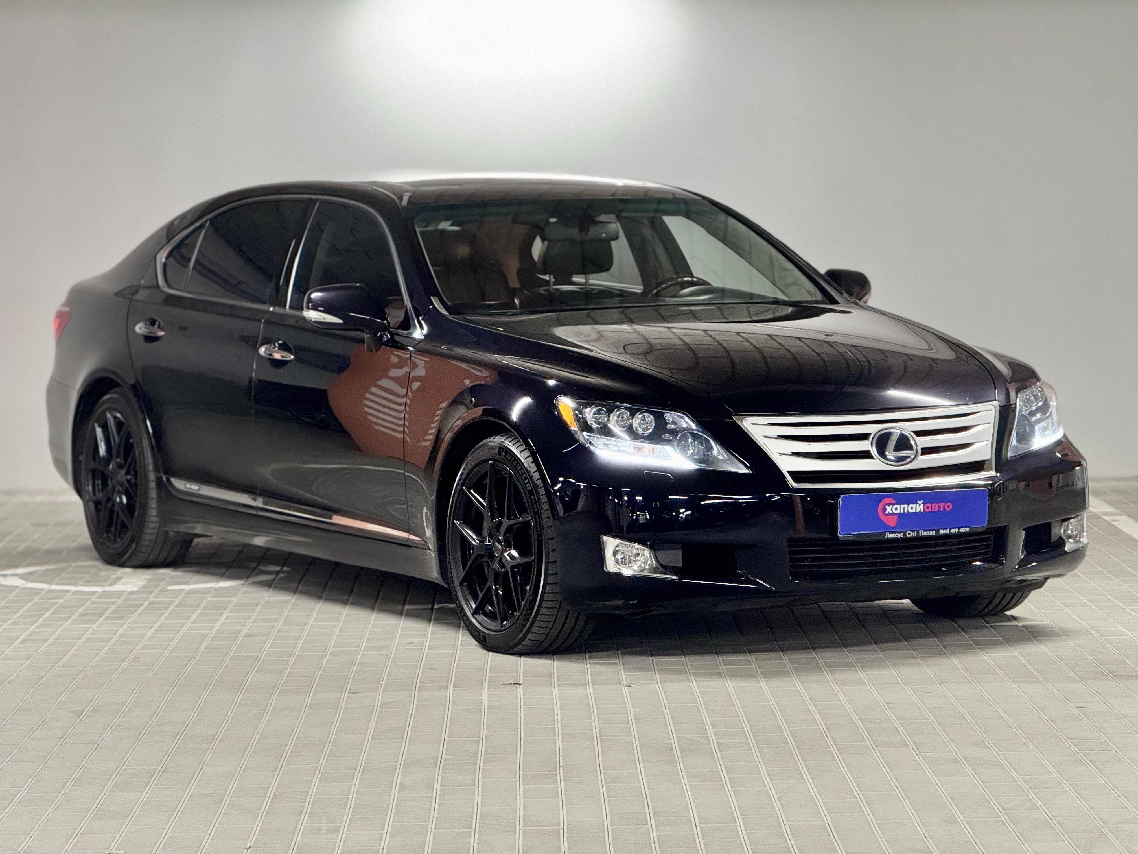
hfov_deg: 16.4
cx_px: 569
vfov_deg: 12.3
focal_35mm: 120
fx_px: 3945
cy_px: 427
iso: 500
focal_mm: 15.66
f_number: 2.8
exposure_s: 1/50
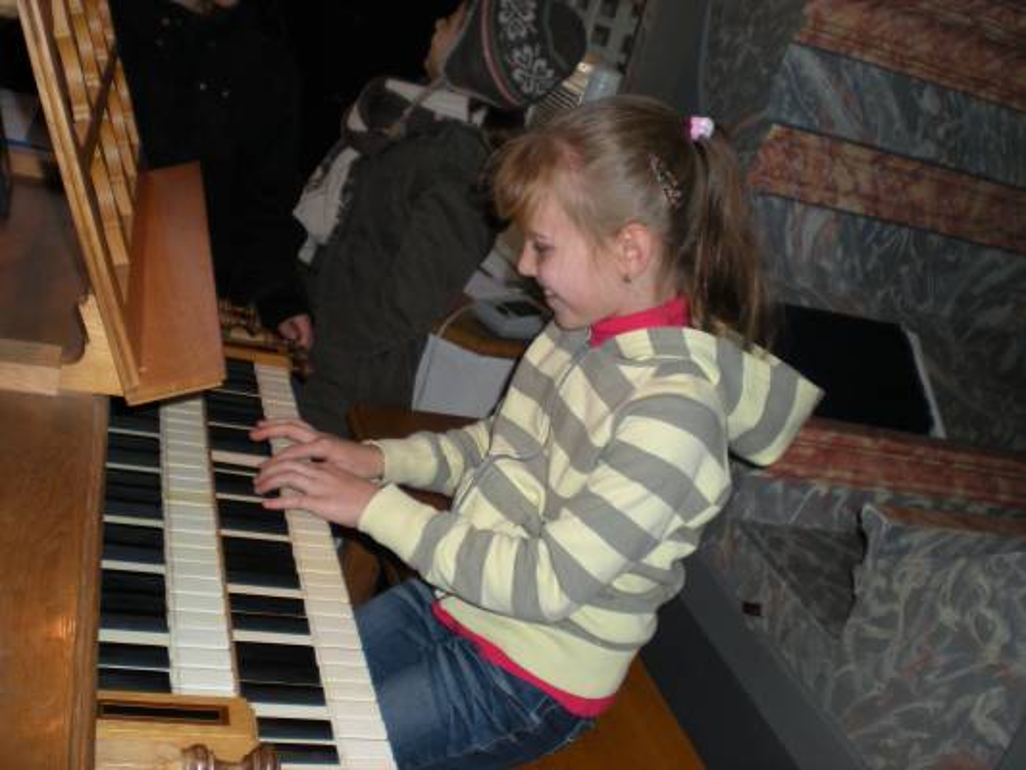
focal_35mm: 38
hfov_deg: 49.0
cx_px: 513
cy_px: 385
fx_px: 1127
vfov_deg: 37.7
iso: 64
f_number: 3.1
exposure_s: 1/60
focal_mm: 6.3
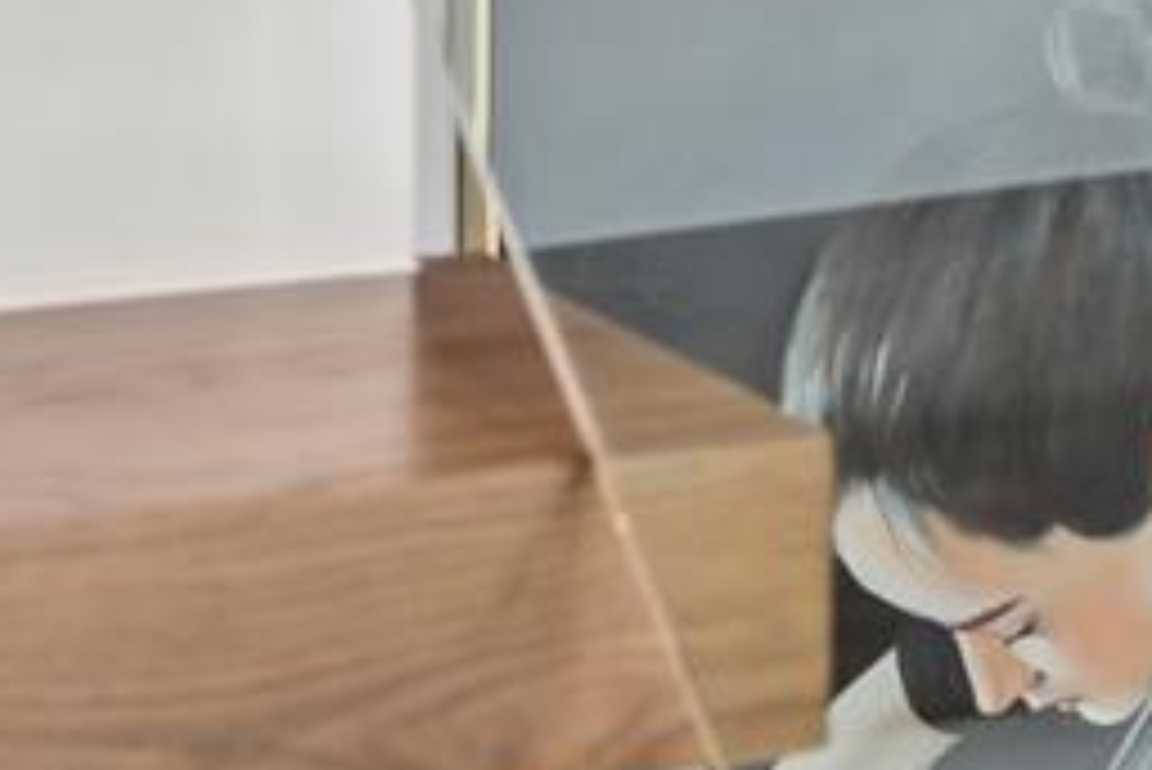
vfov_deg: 6.9
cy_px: 464
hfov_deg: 10.0
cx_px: 1629
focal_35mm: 200
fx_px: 6403
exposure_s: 1/100
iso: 400
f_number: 4
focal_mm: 50
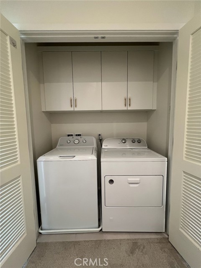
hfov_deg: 89.9
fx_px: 101
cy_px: 134
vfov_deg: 106.2
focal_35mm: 13
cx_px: 100
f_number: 1.8
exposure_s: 1/60
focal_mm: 1.57
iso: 250
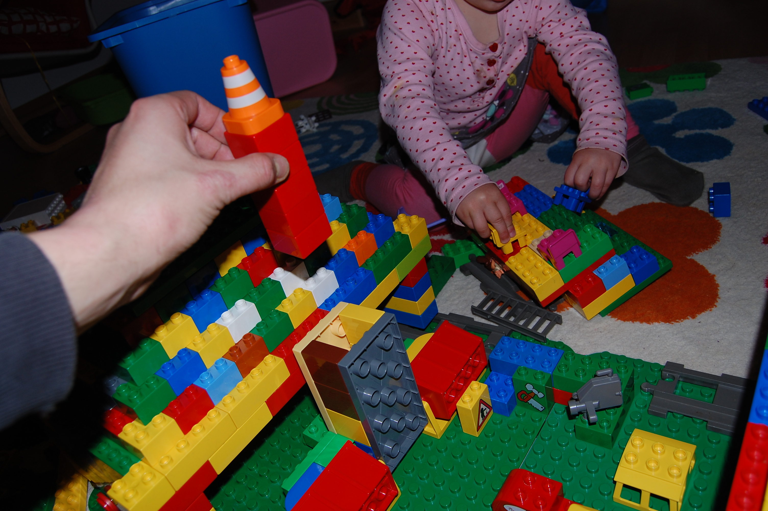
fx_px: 575
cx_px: 384
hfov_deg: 67.4
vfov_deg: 47.8
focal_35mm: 27
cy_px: 256
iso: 200
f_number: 5.6
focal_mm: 18
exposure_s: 1/125
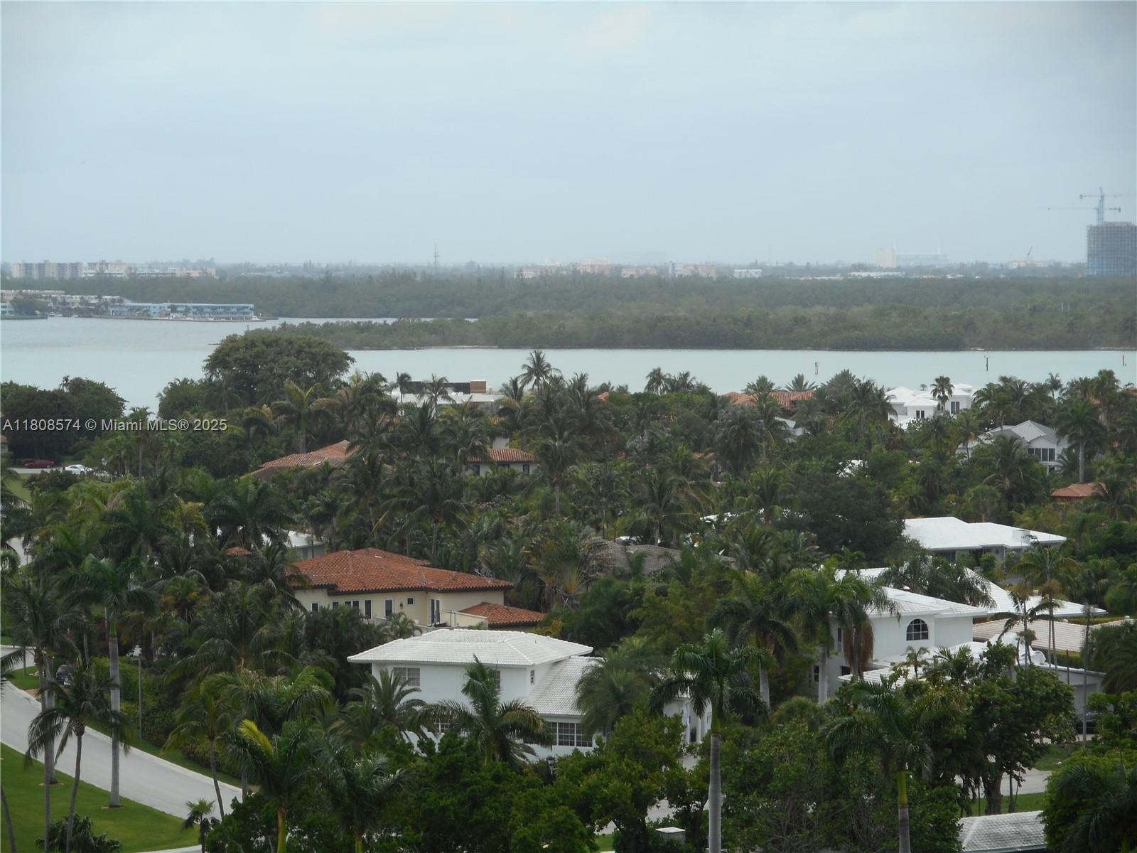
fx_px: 3843
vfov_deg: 12.7
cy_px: 426
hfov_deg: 16.8
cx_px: 568
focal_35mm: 117
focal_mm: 20.9
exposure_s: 1/250
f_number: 5.9
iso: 80
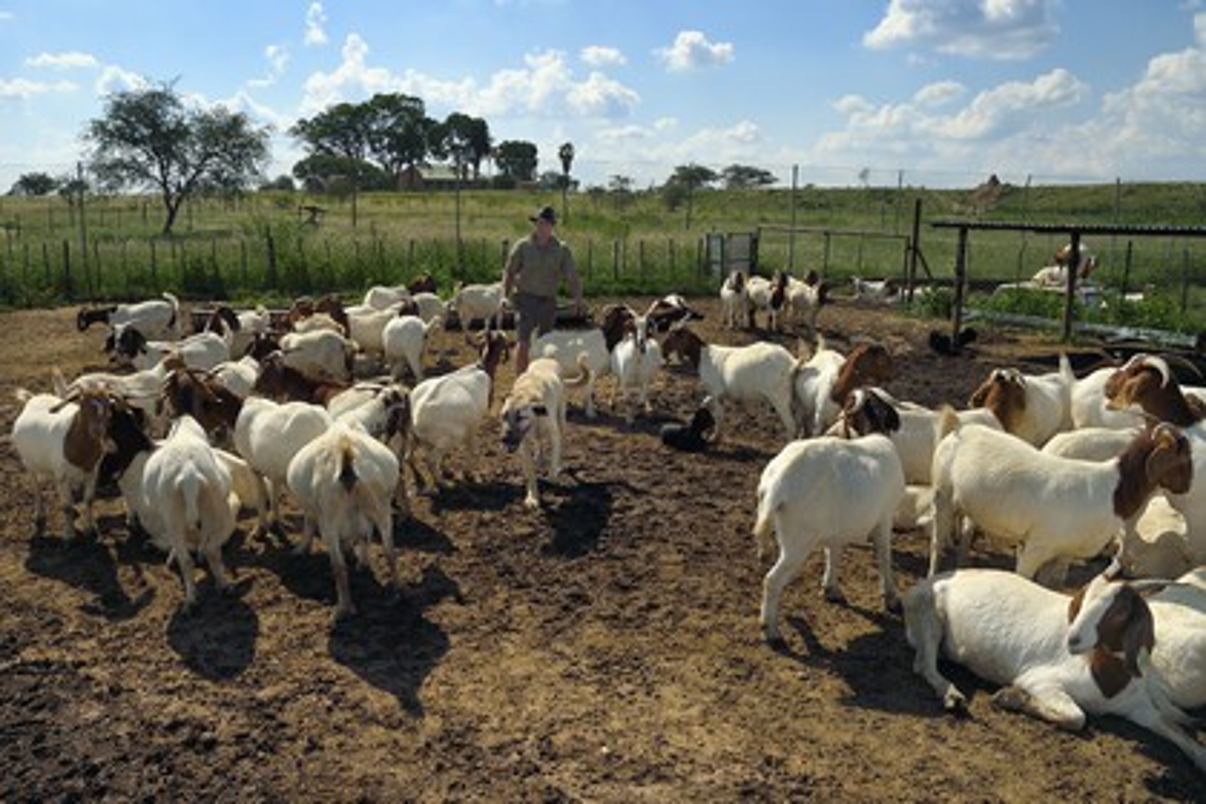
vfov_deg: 53.1
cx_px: 603
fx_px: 804
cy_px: 402
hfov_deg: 73.7
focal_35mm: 24
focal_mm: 24
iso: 200
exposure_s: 1/320
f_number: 14
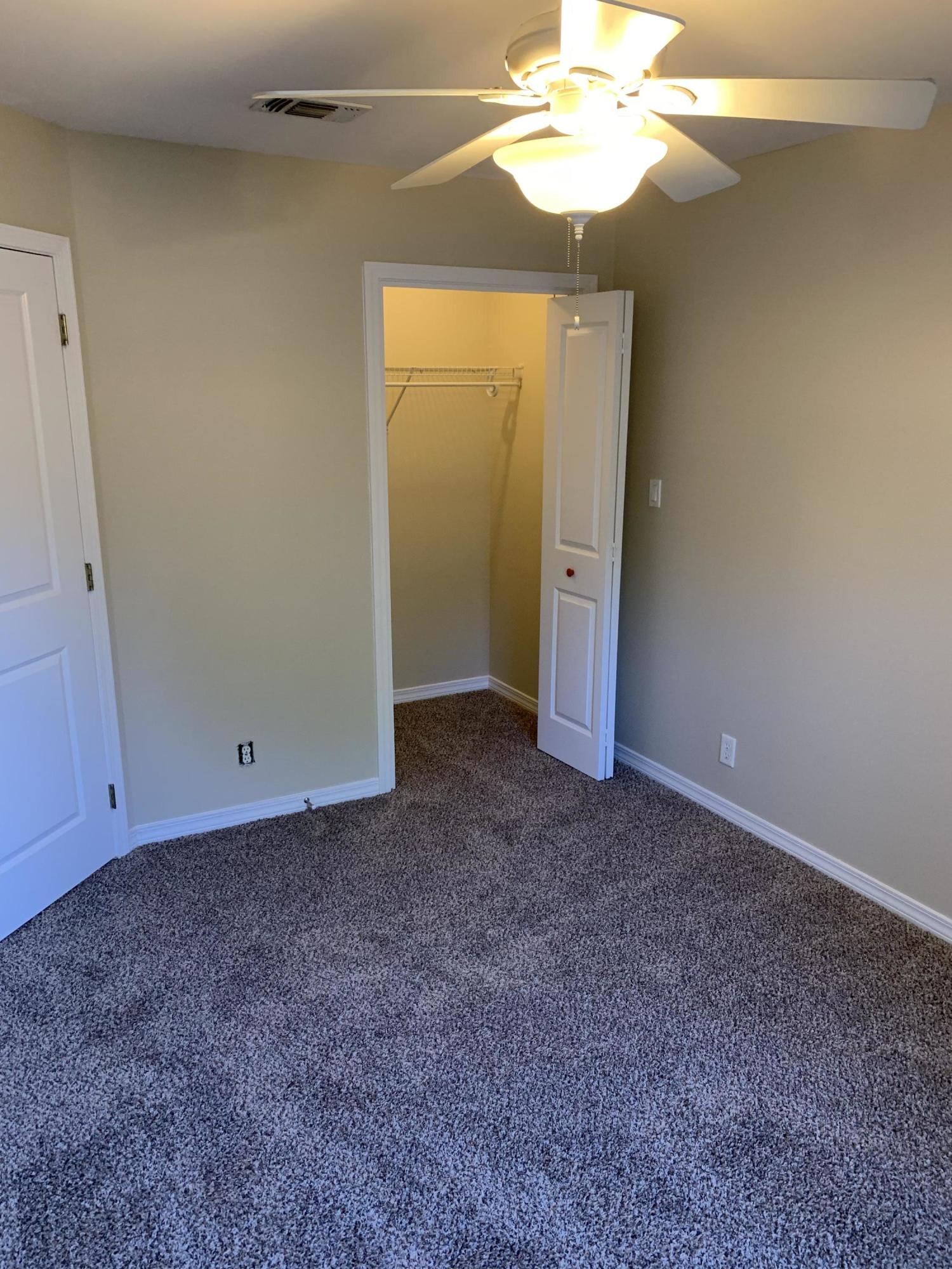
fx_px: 953
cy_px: 634
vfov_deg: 67.3
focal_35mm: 26
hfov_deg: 53.1
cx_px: 476
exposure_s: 1/60
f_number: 1.8
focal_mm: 4.25
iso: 200
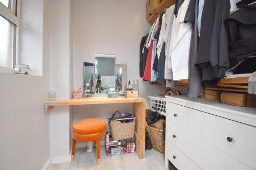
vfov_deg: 77.3
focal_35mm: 15
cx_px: 128
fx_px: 107
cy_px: 85
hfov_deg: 100.4
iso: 800
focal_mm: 10
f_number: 4.5
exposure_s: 1/160
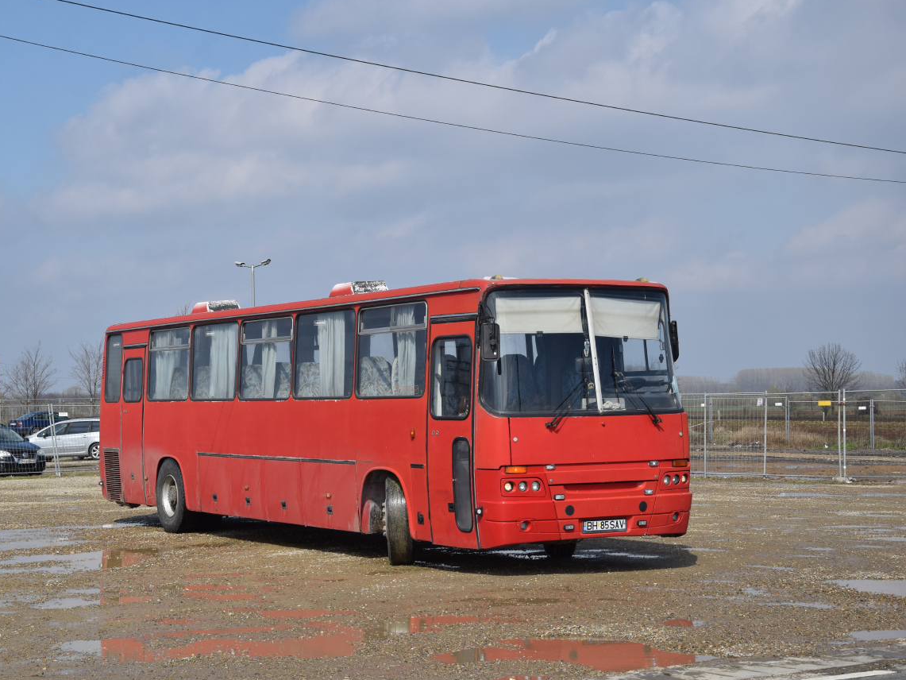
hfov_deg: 28.1
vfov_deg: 21.3
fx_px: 1806
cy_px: 340
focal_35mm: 69
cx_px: 394
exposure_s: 1/800
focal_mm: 42
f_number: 6.3
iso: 200
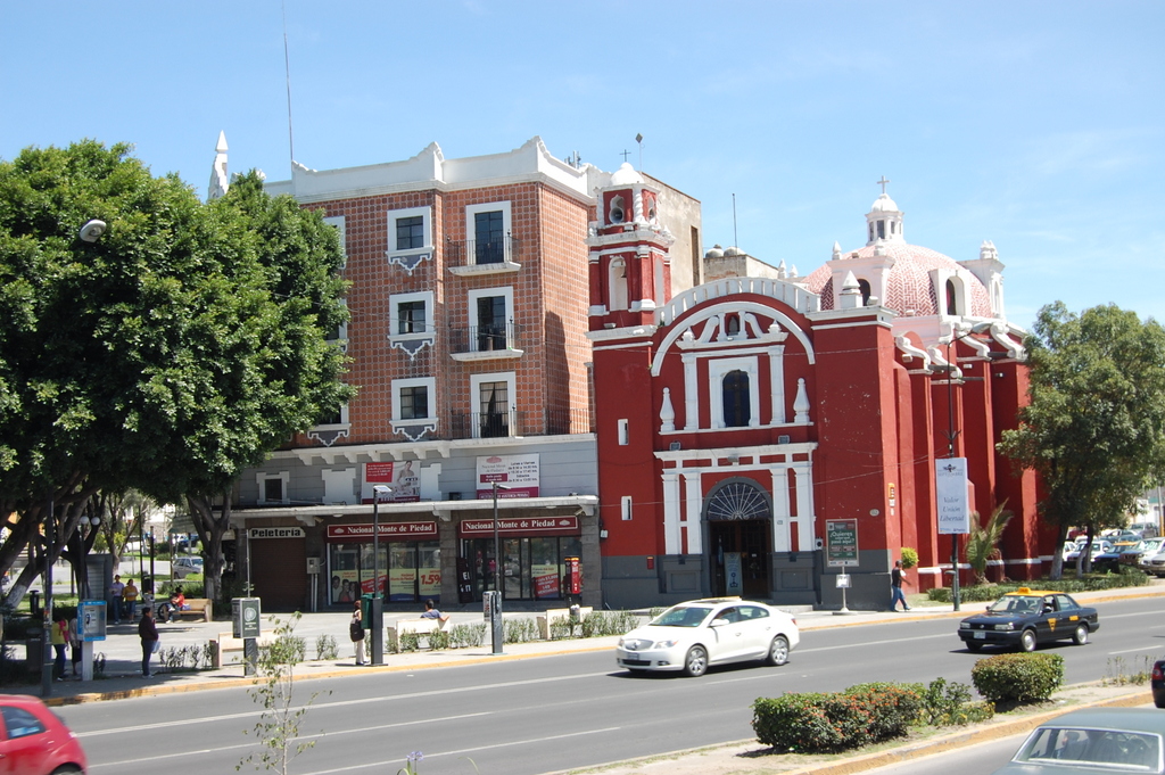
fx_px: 1649
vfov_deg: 26.4
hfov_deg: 38.9
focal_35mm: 51
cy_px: 388
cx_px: 582
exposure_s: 1/250
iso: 200
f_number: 8
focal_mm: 34
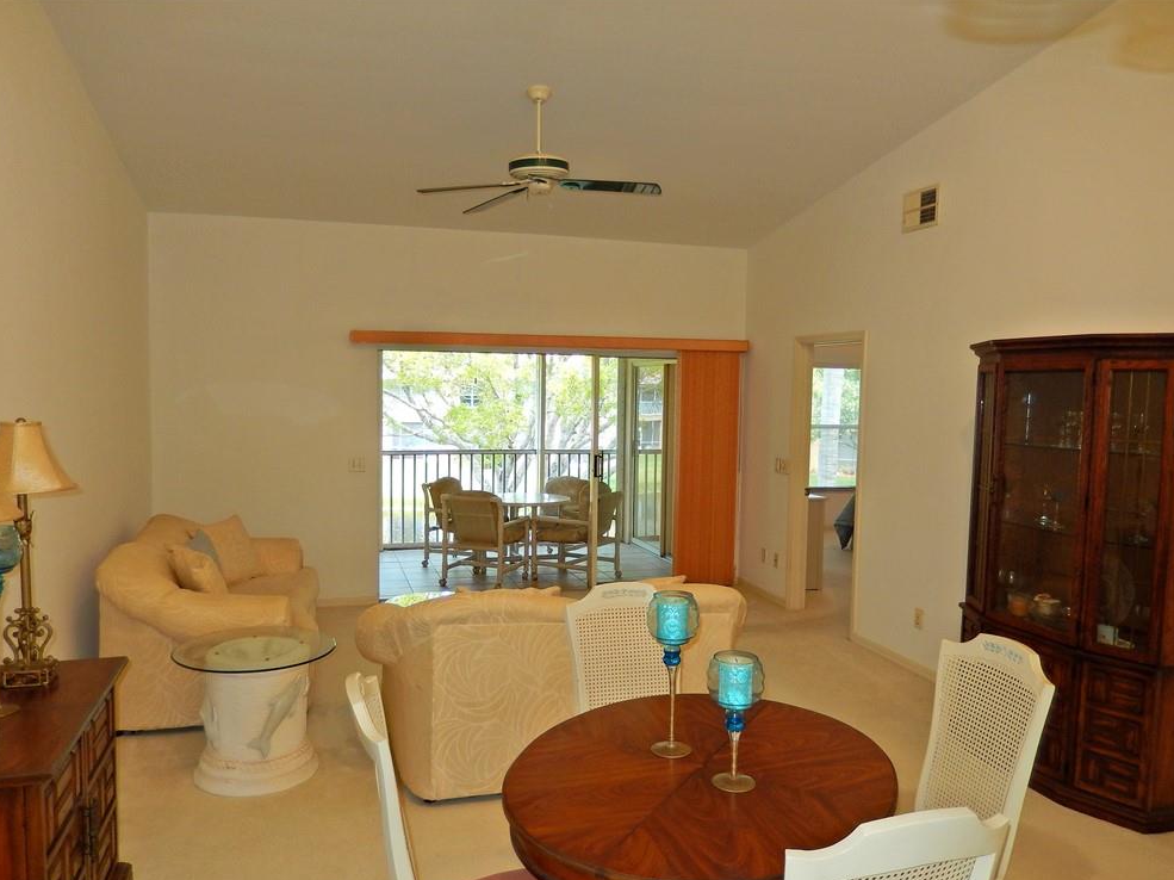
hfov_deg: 67.3
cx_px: 585
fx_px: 881
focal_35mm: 26
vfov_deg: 53.0
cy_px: 454
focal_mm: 4.5
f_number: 3.4
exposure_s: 1/30
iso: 140
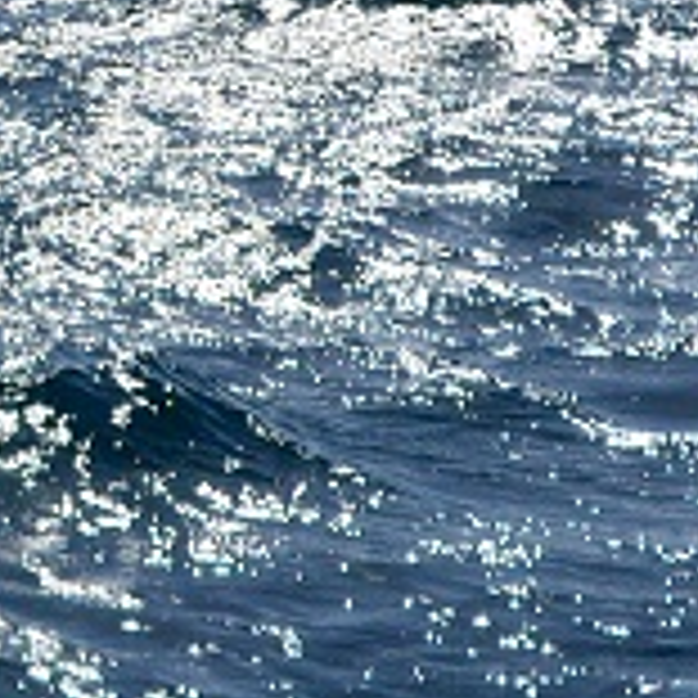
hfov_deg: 8.5
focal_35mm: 197
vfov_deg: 8.7
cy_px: -358
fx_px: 4494
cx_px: -556
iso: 560
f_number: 4.5
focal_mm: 24
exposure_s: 1/8000
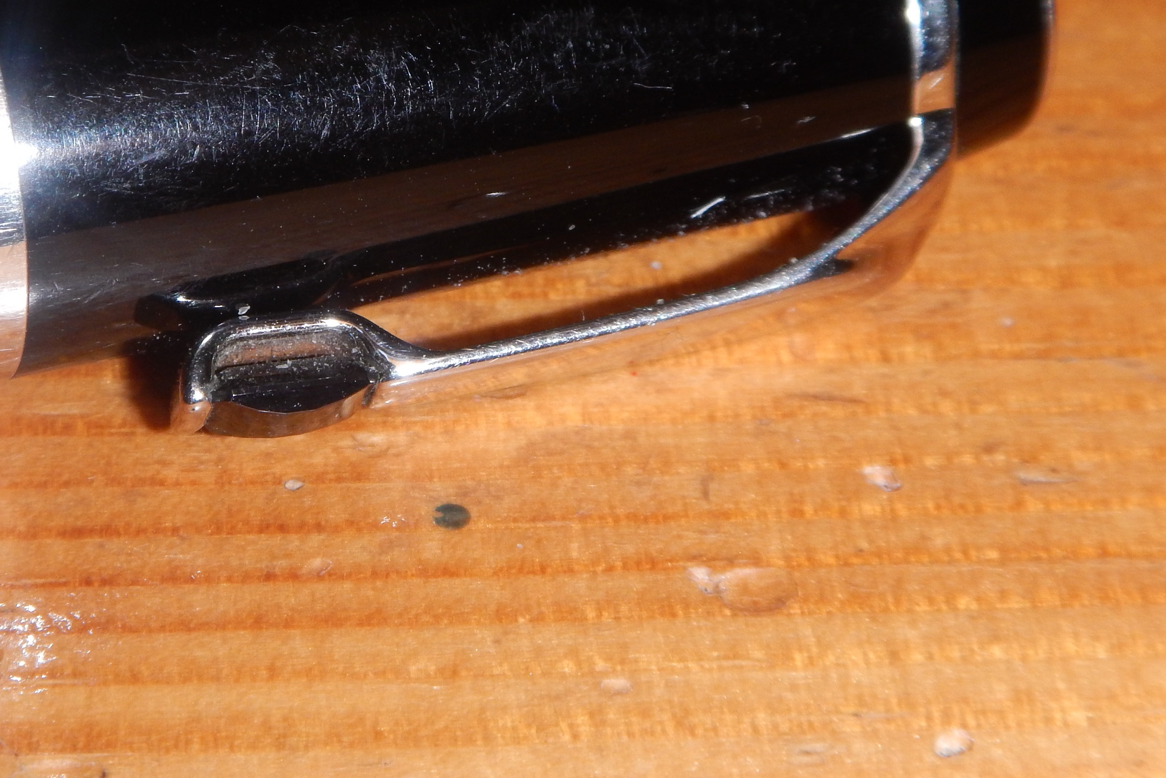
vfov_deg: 10.2
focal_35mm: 134
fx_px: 4340
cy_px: 264
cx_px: 401
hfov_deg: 15.3
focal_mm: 16.4
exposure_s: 1/30
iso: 200
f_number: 9
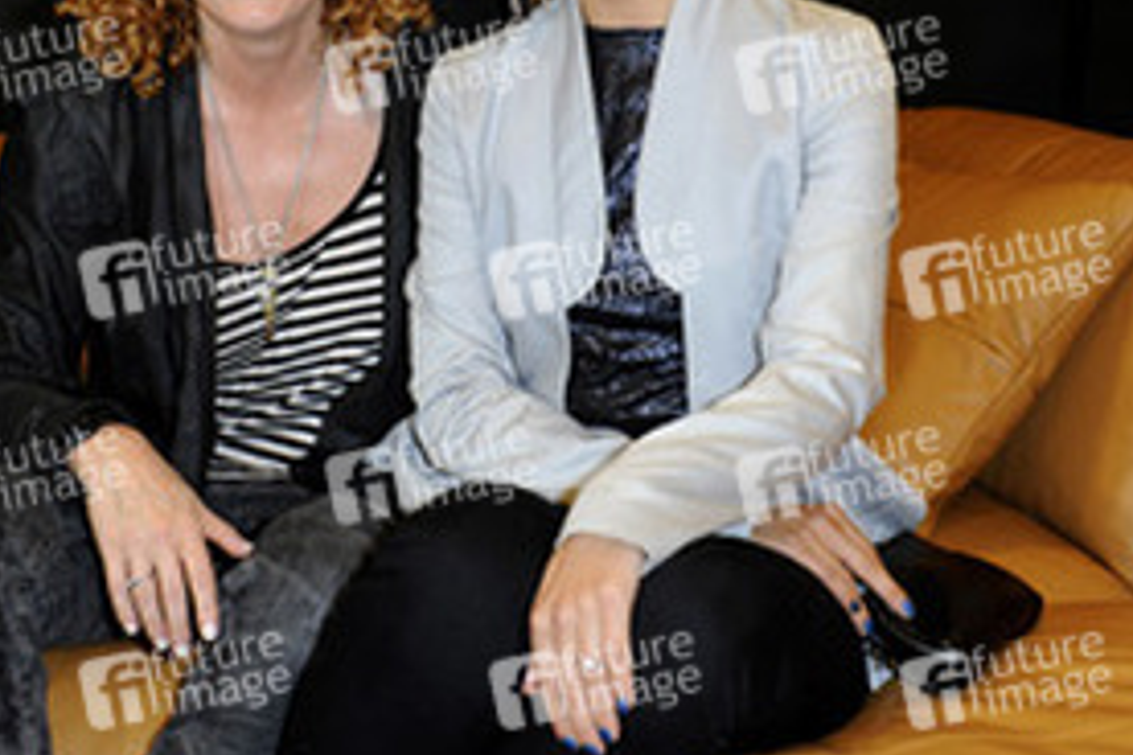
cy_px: 168
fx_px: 1951
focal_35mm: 62
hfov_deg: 32.3
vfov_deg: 21.7
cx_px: 486
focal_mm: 38
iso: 1250
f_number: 5.6
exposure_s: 1/80
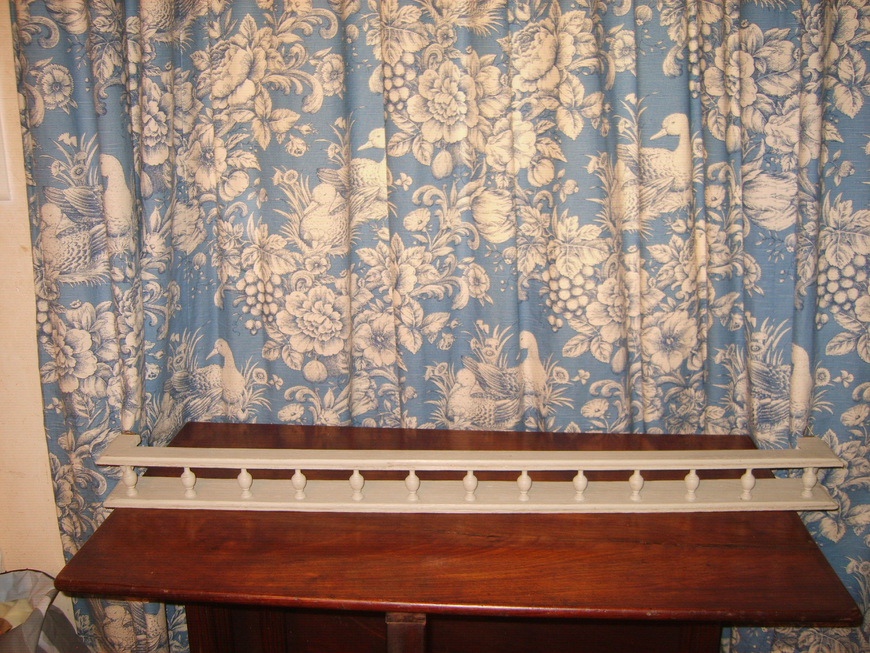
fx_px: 880
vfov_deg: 40.7
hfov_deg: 52.6
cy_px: 326
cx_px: 435
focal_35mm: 35
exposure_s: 1/30
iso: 100
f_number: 2.8
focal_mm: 7.4
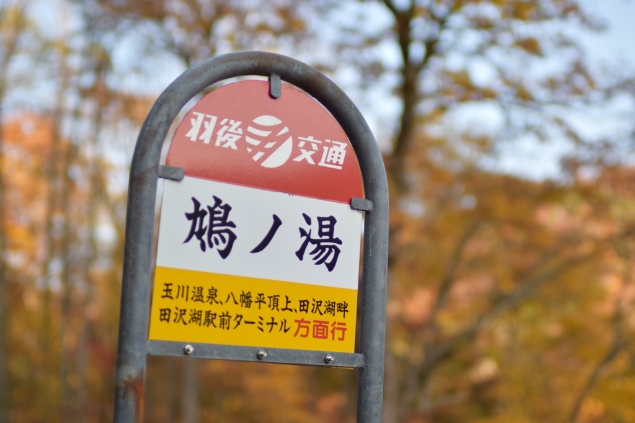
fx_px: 926
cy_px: 212
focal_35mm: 52
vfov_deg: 25.7
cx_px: 318
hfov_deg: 37.9
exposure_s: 1/2000
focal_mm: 35
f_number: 1.4
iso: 100
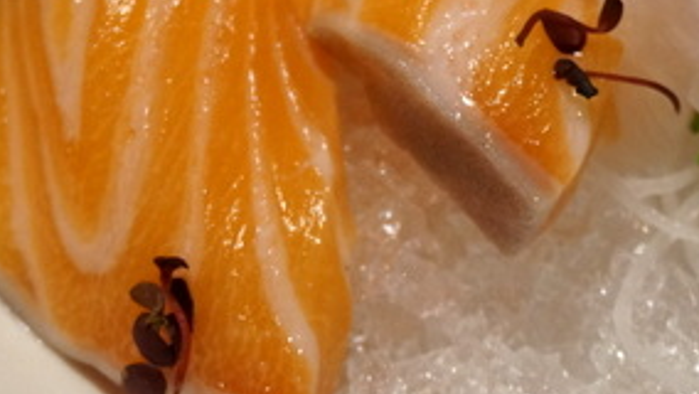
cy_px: -60
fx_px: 1706
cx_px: 441
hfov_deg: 23.1
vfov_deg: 12.9
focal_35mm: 92
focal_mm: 26
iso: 2000
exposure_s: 1/60
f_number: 4.5
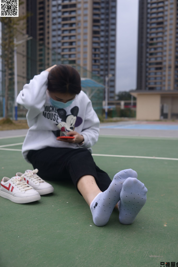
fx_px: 267
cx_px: 91
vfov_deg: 53.1
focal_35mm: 36
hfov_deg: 36.9
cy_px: 135
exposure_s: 1/640
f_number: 5.6
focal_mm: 35
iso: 125
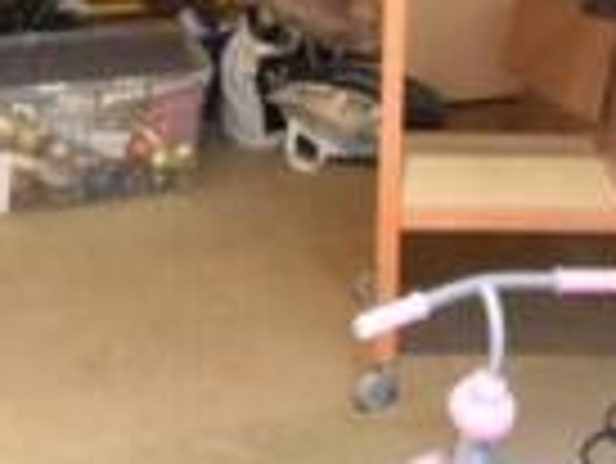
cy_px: -173
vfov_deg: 19.4
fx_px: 1229
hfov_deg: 27.8
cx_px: 452
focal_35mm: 69
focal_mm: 10
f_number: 4.5
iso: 5000
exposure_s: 1/15
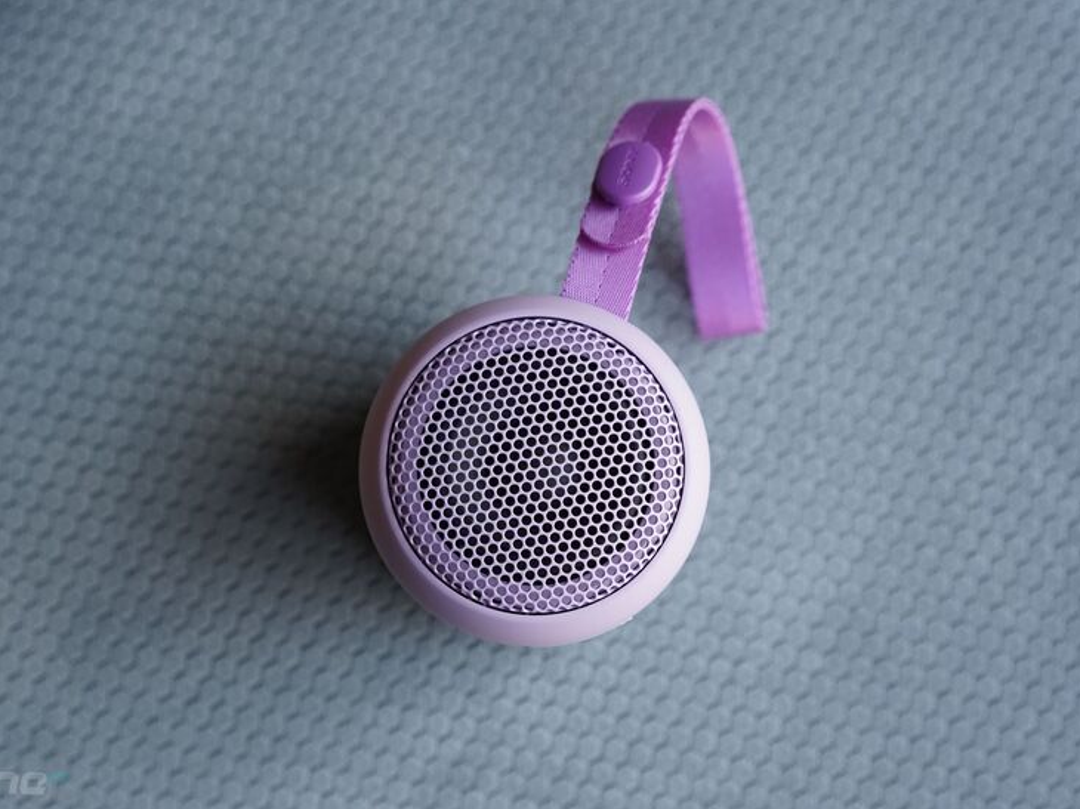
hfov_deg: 32.2
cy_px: 404
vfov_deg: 24.4
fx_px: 1871
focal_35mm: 60
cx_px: 516
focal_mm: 55
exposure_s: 1/250
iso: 1000
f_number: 4
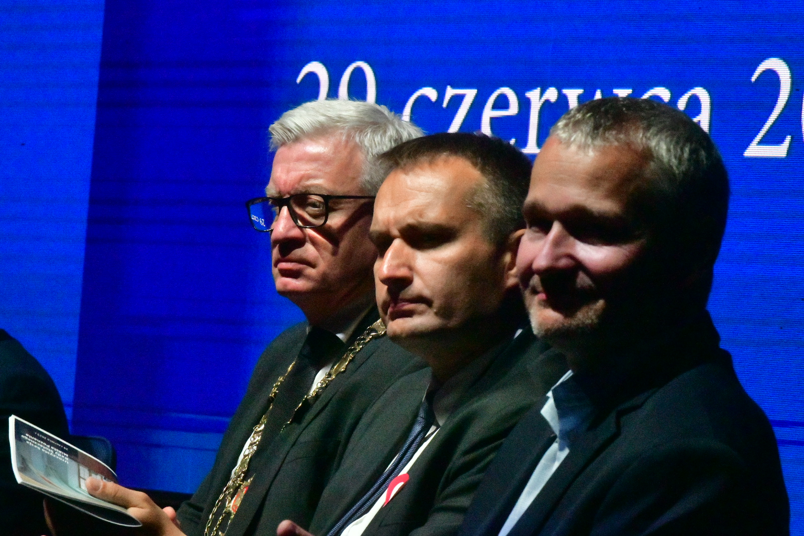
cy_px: 268
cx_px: 402
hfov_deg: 11.4
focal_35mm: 180
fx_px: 4020
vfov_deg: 7.6
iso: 25600
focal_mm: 180
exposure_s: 1/500
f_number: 22
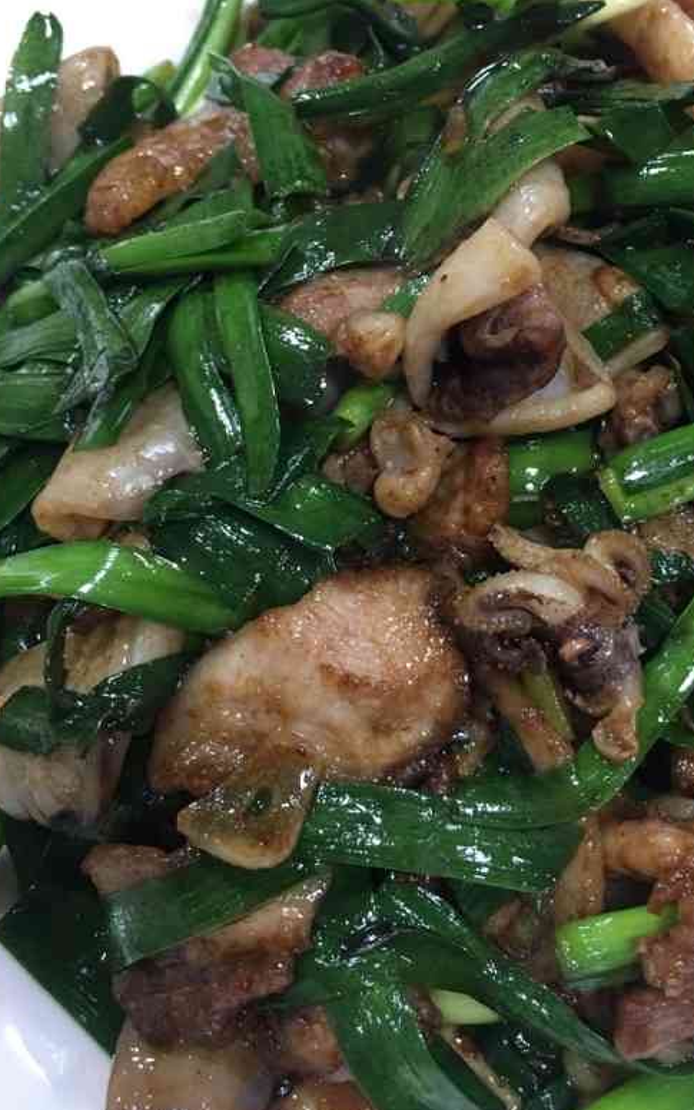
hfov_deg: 34.0
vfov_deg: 52.7
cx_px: 484
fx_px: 1119
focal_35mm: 37
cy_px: 528
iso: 100
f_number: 2.2
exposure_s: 1/10
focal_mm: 4.15
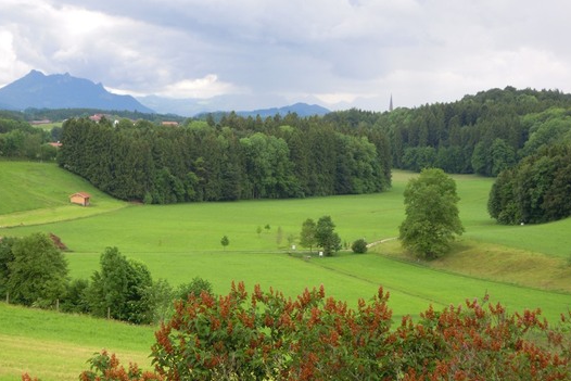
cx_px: 278
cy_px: 187
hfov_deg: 23.6
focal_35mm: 86
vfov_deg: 15.9
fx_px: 1364
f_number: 4.4
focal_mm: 13.2
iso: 100
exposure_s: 1/125
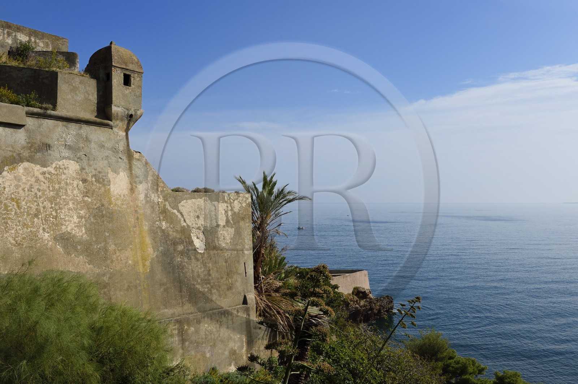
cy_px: 192
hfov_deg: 55.8
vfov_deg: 38.8
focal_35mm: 34
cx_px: 289
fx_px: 545
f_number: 16
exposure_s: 1/250
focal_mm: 34
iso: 200
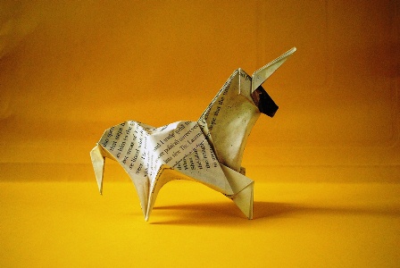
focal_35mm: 45
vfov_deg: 30.0
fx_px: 501
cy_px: 134
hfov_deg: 43.6
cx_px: 200
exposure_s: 1/60
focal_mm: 30
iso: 800
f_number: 4.5
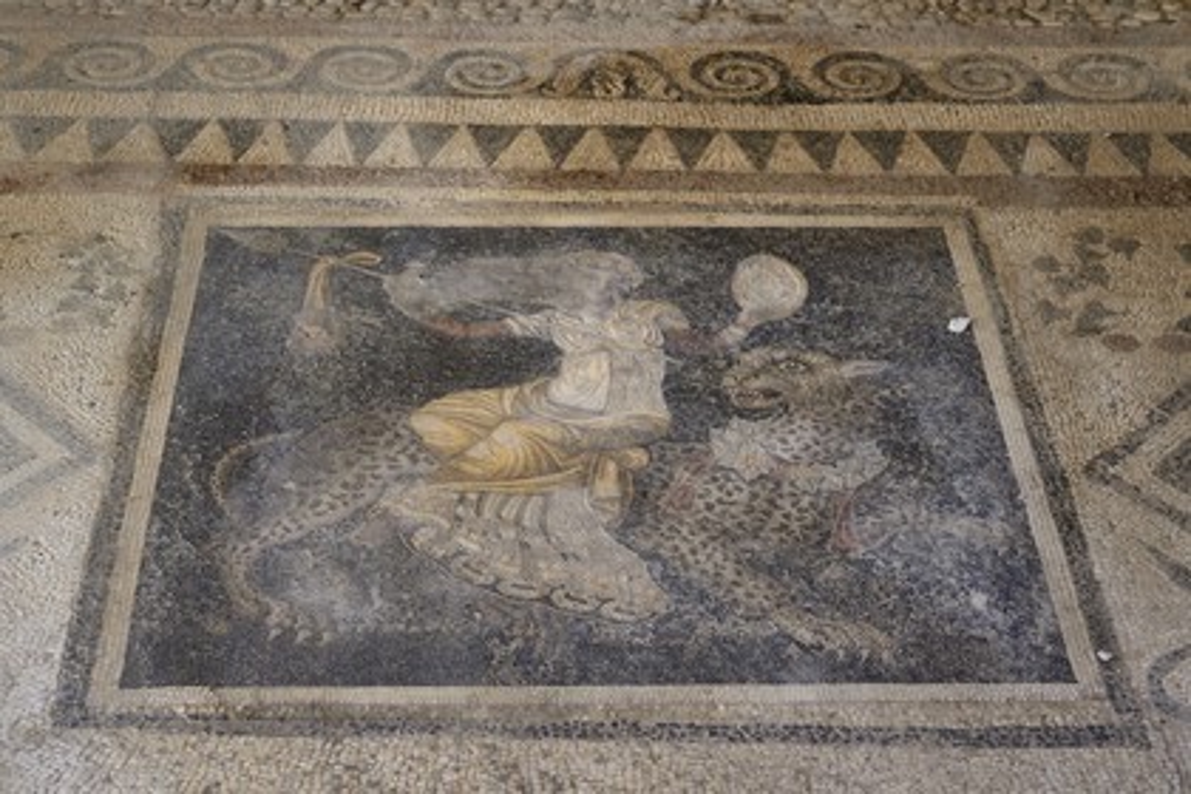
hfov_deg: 32.4
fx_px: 2051
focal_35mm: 62
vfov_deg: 21.9
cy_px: 397
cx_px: 596
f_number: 5.6
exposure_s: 1/40
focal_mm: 62
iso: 800
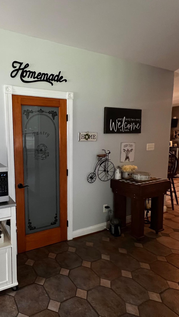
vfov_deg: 89.6
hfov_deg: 54.6
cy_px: 158
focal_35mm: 19
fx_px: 160
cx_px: 38
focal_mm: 1.57
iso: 640
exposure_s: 1/60
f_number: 1.8
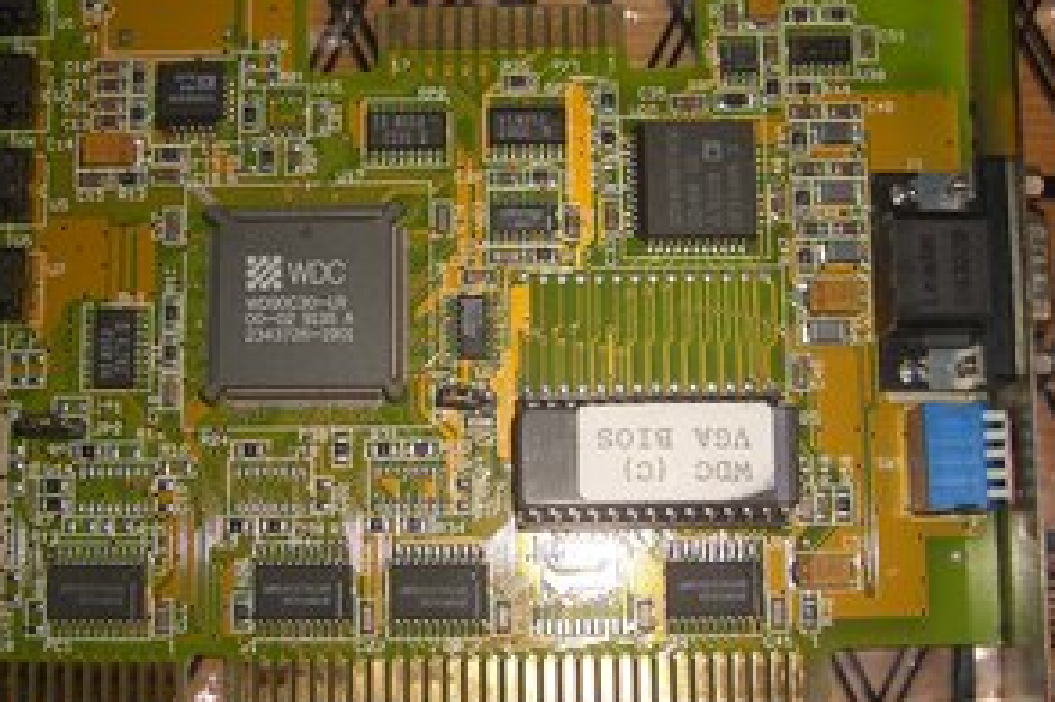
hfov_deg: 36.8
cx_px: 439
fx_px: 1582
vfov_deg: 25.0
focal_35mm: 54
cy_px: 367
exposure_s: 1/60
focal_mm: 7.9
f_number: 2.8
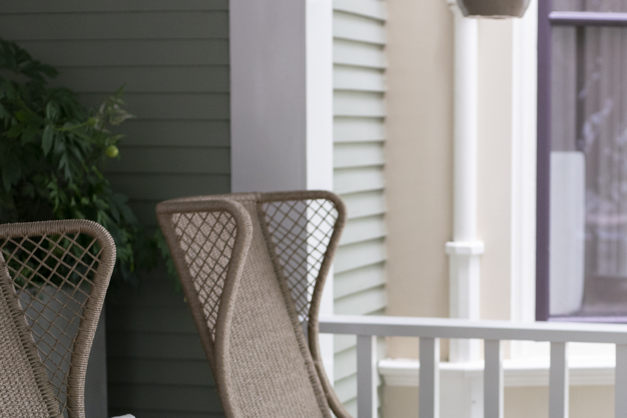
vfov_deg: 12.9
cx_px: 463
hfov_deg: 19.3
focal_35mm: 105
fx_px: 1829
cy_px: 415
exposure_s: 1/1250
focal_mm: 50
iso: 2000
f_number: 3.2
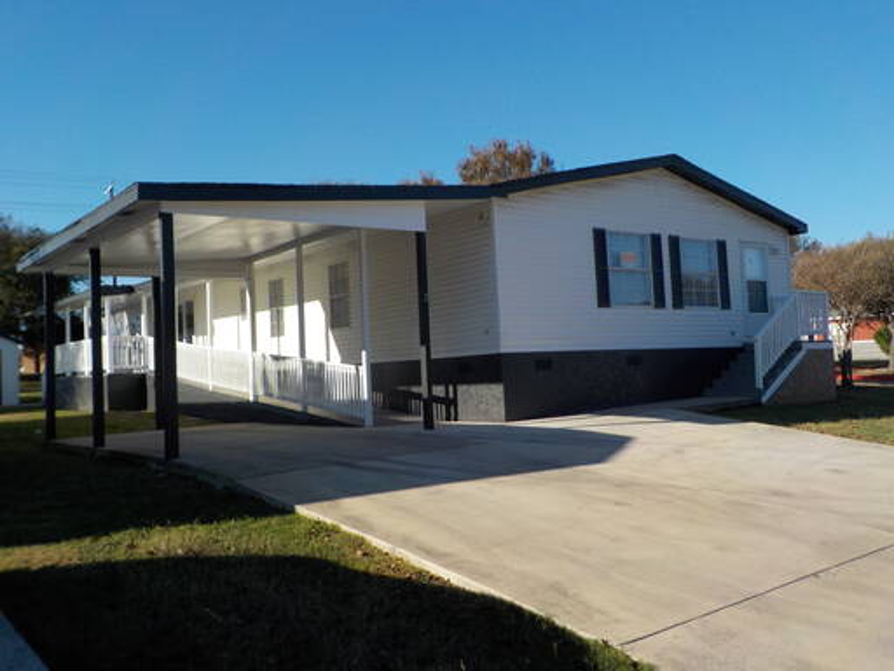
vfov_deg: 46.8
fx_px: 775
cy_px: 336
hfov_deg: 60.0
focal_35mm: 30
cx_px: 447
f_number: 3.3
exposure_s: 1/1250
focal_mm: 4.1
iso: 125
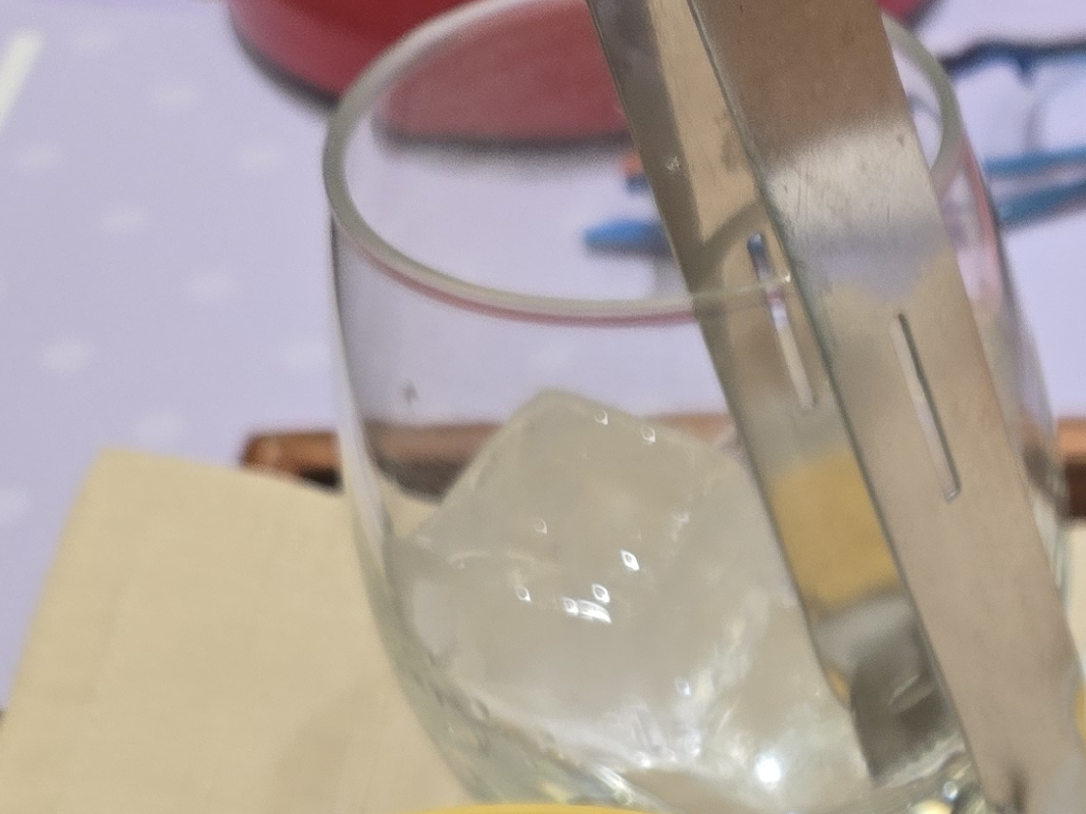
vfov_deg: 16.2
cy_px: 1283
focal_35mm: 82
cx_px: 1365
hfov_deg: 21.8
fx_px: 2572
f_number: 1.8
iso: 80
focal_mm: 5.4
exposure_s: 1/100
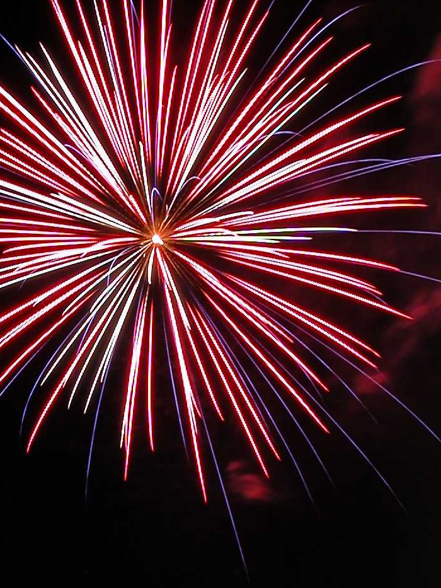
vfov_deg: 39.6
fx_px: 815
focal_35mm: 48
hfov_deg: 30.1
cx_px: 159
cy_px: 259
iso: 100
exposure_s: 4.83
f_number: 7.1
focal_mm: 8.9
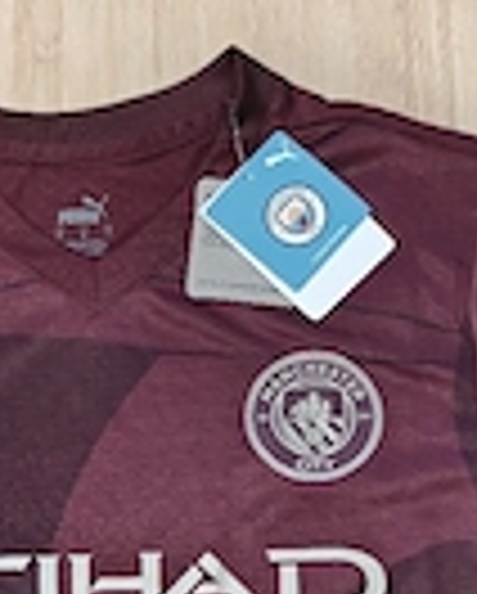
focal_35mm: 68
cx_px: 130
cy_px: 742
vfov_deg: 24.7
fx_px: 1197
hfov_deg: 22.4
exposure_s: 1/79.4
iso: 1250
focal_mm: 6.06
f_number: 1.6
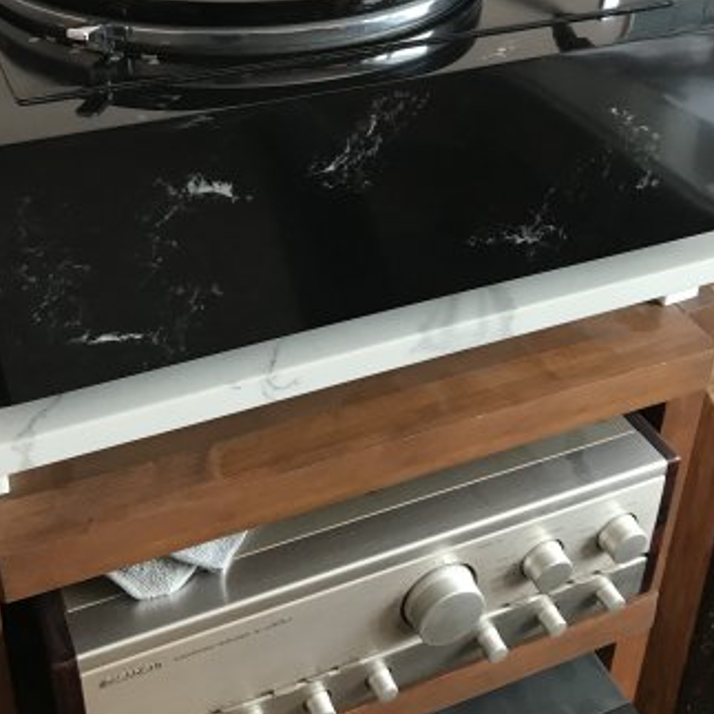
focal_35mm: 46
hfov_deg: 36.8
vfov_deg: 36.1
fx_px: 1073
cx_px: 349
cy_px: 195
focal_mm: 3.99
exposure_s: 1/20
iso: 40
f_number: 1.8
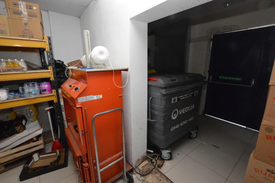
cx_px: 138
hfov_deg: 100.4
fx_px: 114
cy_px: 92
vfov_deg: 77.2
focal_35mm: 15
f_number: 10
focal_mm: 10
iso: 3200
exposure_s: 1/60
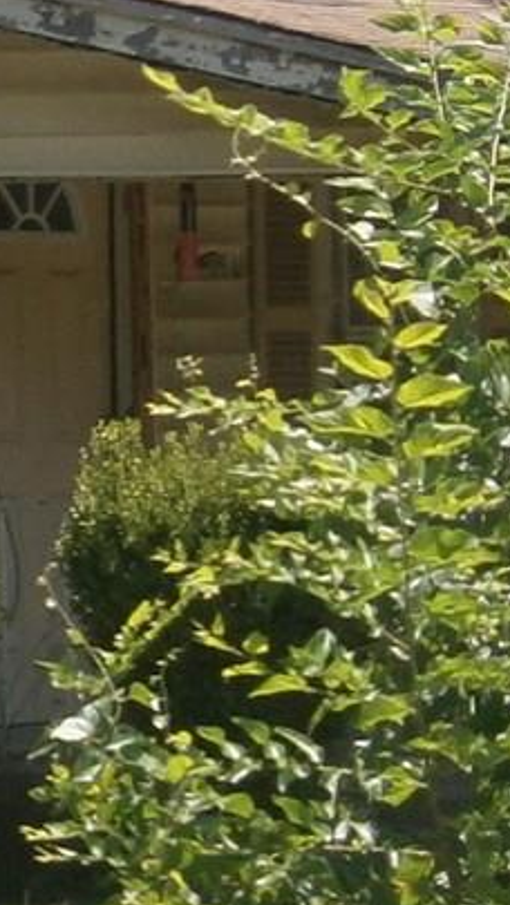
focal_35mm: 259
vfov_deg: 8.3
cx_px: -691
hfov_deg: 4.6
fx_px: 6223
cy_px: 496
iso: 80
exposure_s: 1/500
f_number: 3.4
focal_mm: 8.3
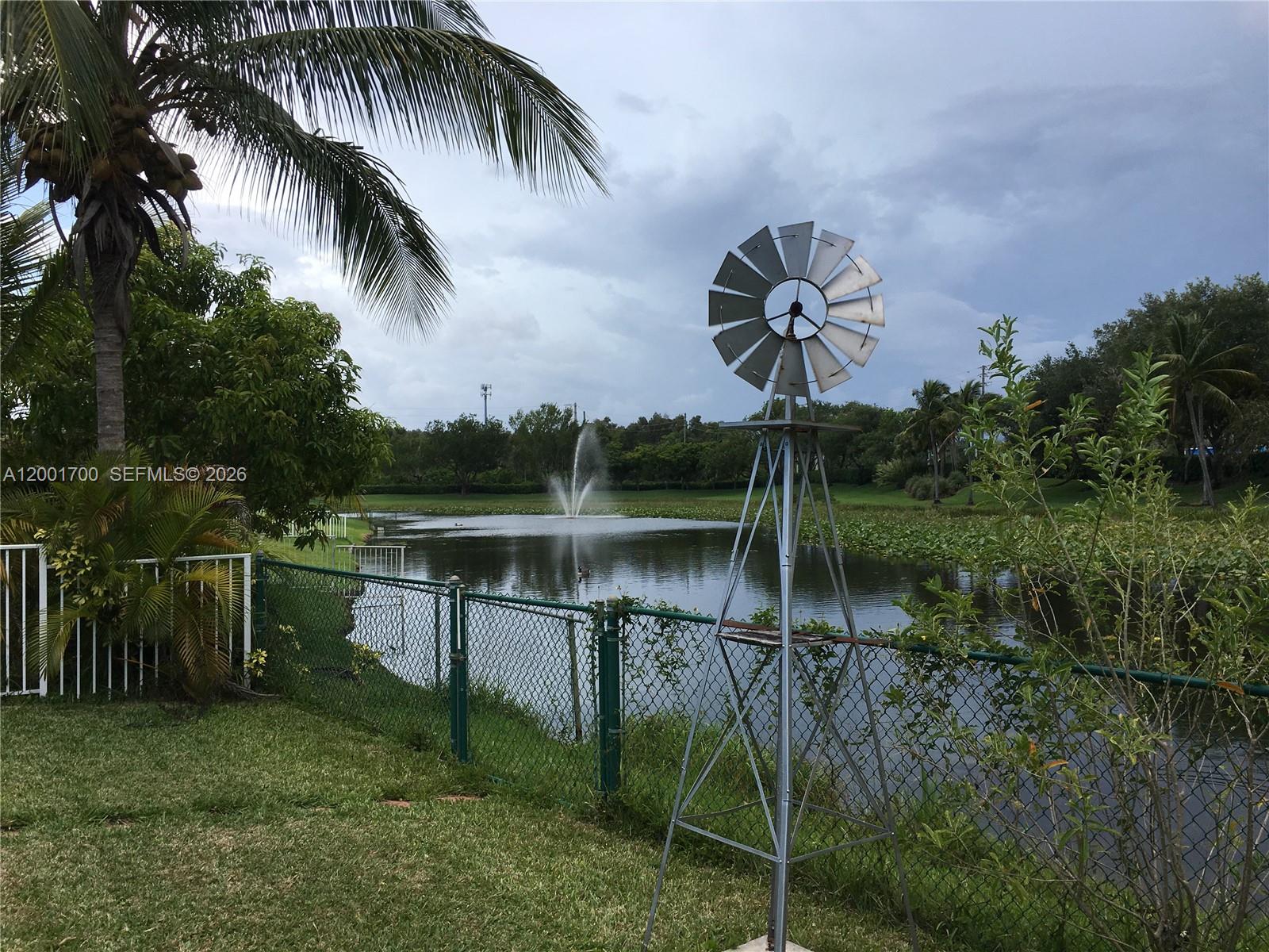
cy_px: 476
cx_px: 634
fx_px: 1063
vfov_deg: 48.2
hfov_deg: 61.7
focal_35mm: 29
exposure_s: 1/523
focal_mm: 4.15
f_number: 2.2
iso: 25
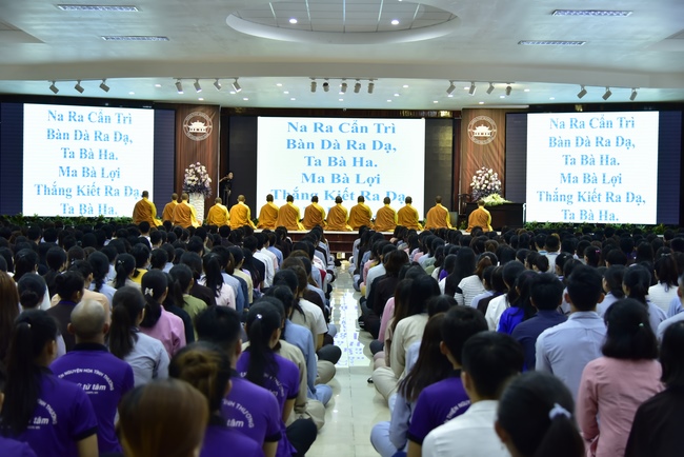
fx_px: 912
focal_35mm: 48
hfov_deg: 41.1
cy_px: 228
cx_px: 342
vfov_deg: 28.1
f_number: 4
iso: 1000
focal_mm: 48
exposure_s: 1/50
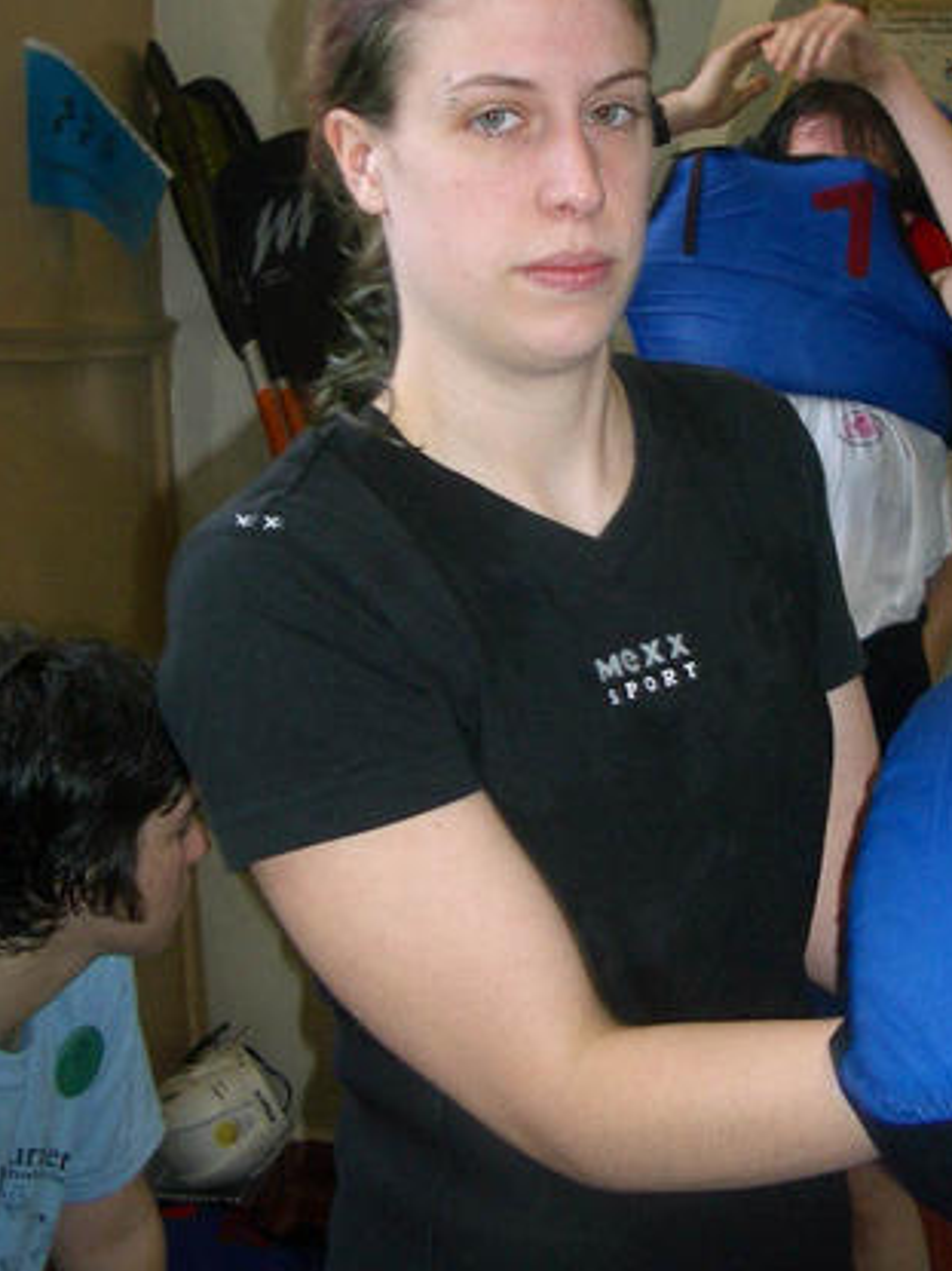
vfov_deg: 35.3
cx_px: 677
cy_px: 462
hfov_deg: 26.8
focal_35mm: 54
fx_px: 1981
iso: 100
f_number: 2.6
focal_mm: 5.8
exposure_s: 1/60
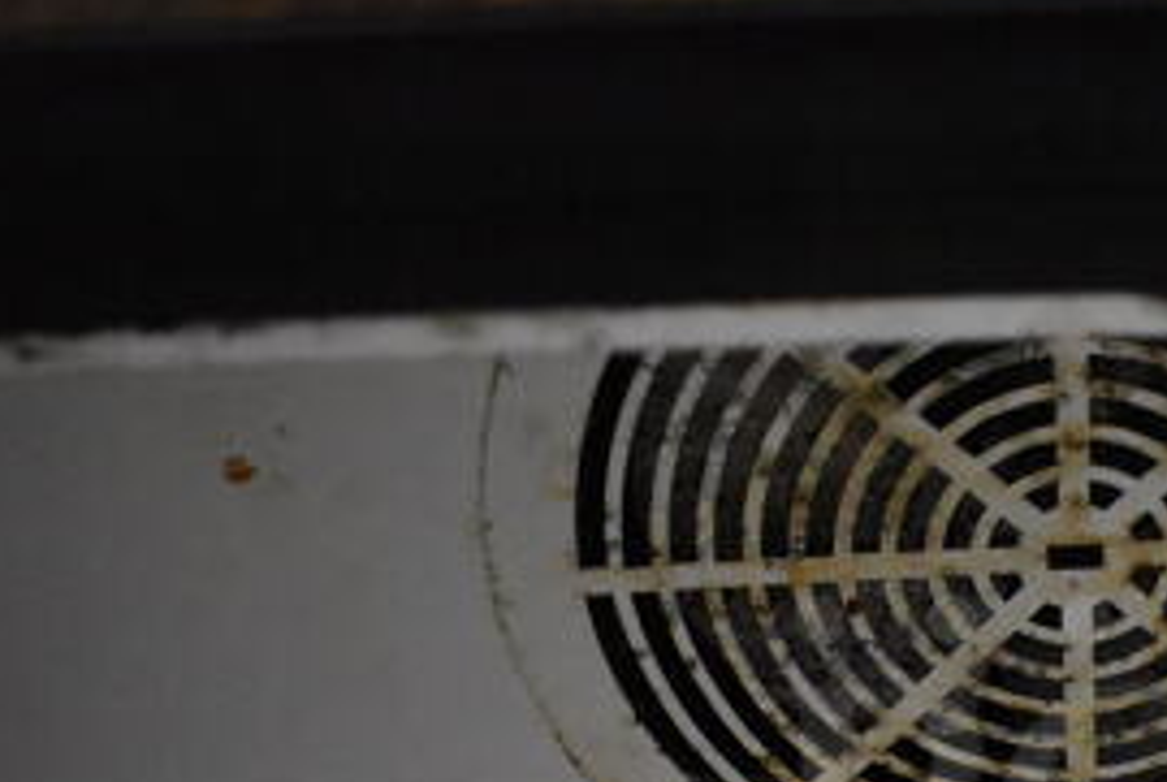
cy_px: 795
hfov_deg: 31.1
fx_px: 1981
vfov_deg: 21.5
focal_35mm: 61
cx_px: 1085
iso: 6400
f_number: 3.5
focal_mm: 18
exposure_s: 1/125
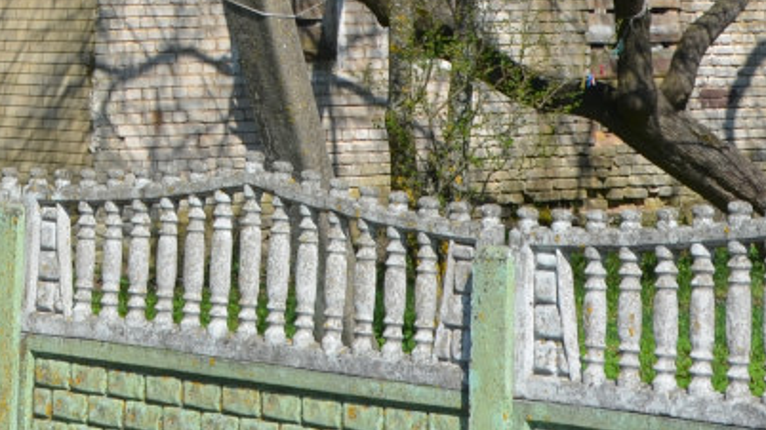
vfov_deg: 6.7
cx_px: -13
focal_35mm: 176
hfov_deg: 12.1
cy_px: -430
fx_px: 3574
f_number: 8
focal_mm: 30
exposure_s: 1/250
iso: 100
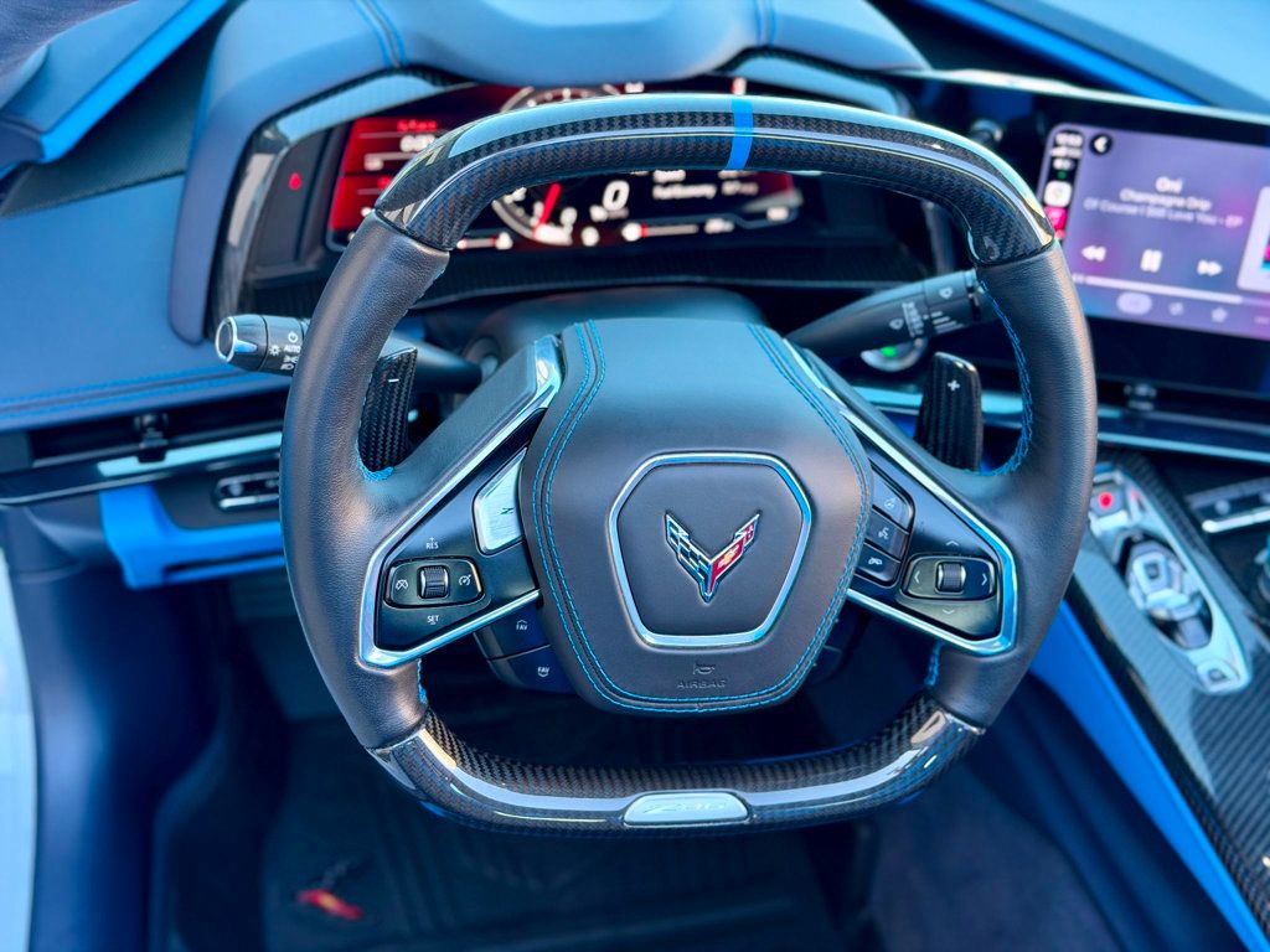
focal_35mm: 48
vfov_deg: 30.3
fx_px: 1761
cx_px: 635
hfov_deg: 39.7
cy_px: 476
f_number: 1.78
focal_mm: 6.76
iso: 100
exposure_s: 1/120
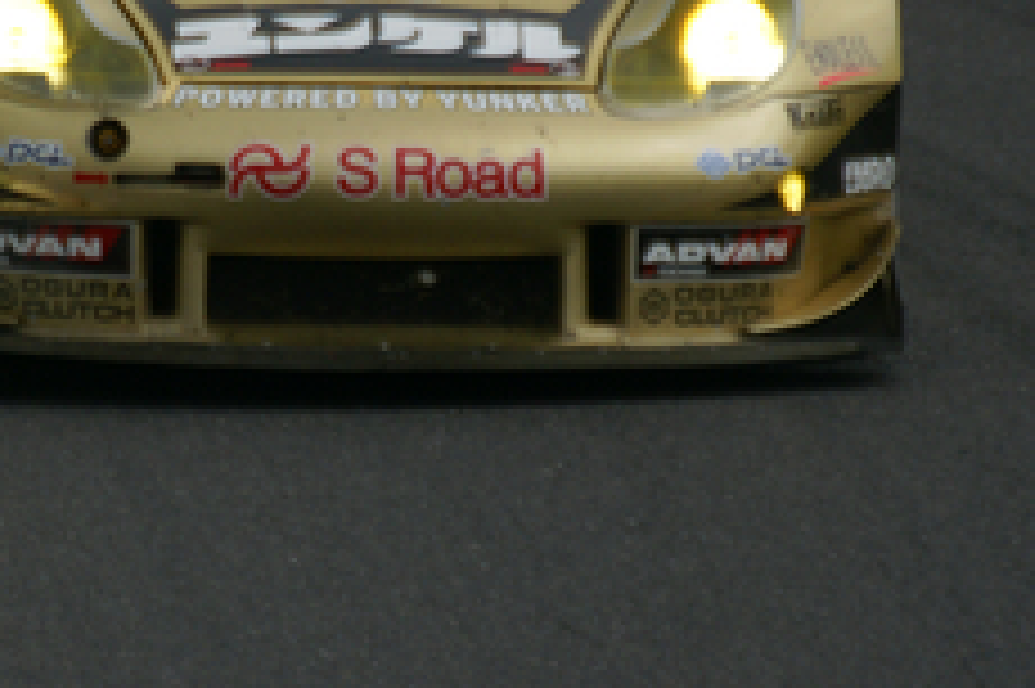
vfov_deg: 0.7
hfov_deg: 1.0
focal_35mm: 2090
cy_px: 58
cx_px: 225
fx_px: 60043
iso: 200
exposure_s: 1/1250
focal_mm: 500
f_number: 6.3
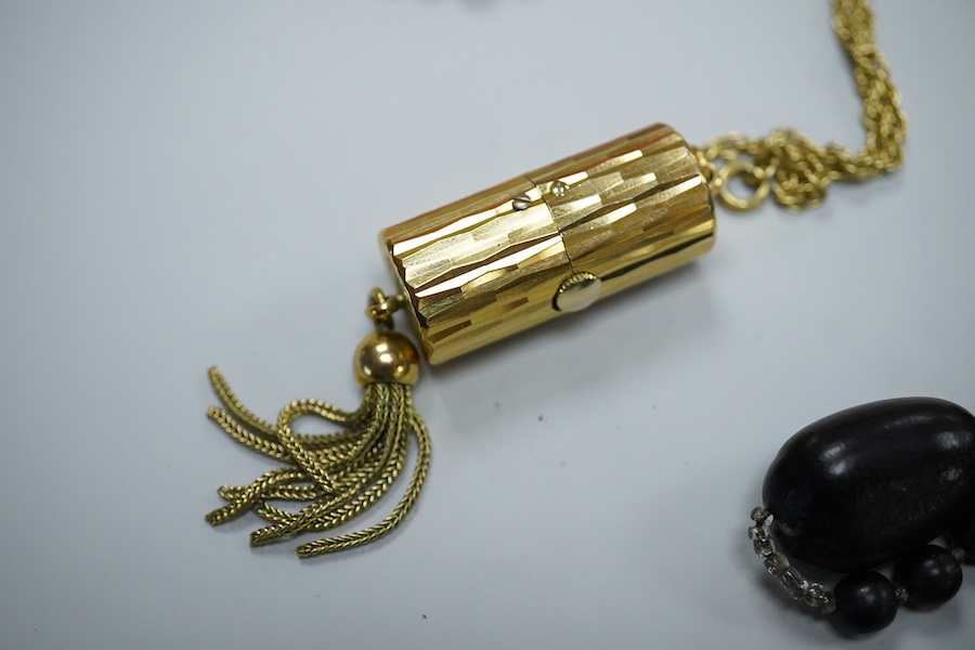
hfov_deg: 43.6
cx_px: 488
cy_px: 325
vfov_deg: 29.9
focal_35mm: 45
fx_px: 1219
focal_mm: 30
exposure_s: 1/500
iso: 2500
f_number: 7.1
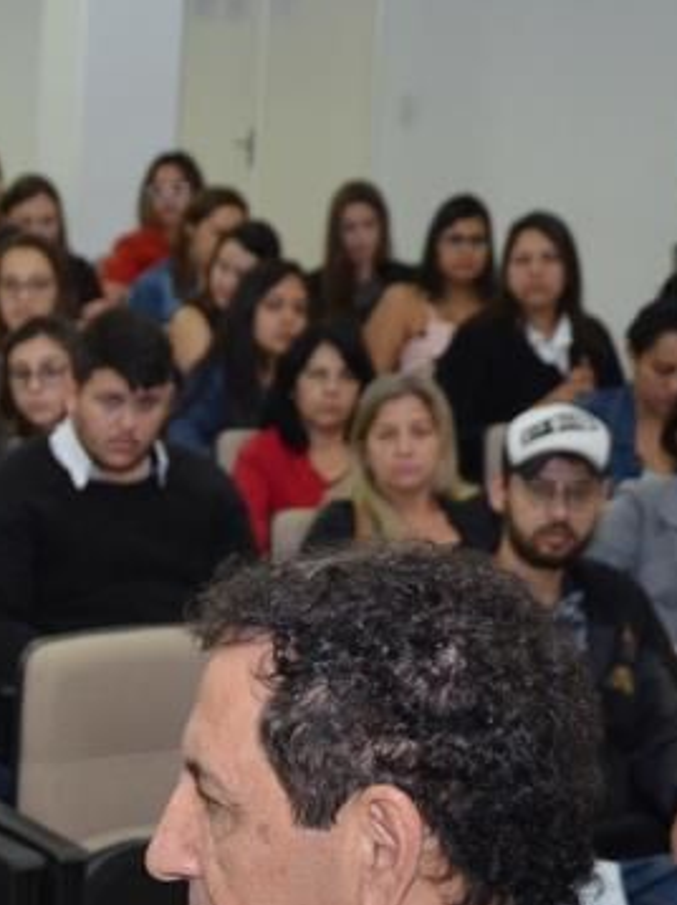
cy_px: 743
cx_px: -388
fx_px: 3655
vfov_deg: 14.0
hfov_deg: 10.2
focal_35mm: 140
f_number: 4.2
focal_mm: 30
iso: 800
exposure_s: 1/60
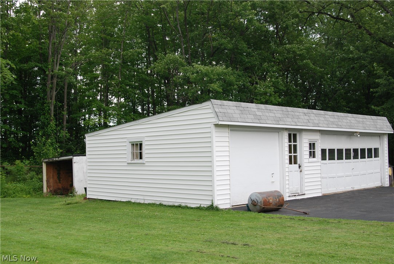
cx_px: 197
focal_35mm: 42
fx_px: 460
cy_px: 132
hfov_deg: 46.4
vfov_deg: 32.0
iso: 400
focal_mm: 28
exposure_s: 1/160
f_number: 6.3
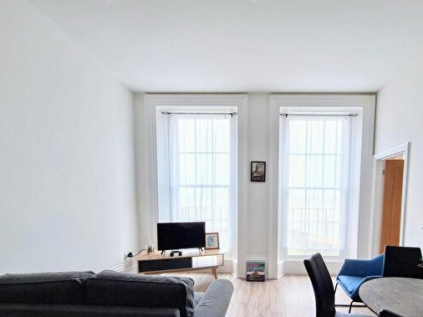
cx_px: 262
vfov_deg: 69.3
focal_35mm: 18
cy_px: 215
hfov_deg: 86.2
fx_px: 220
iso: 40
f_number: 2.2
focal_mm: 1.74
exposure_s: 1/108
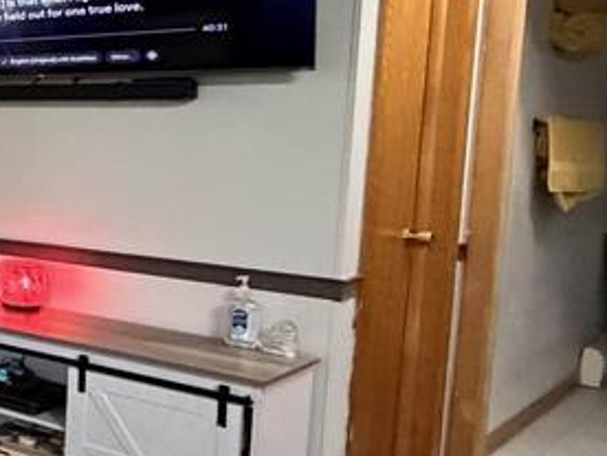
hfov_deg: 21.7
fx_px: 912
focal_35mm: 52
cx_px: -506
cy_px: 185
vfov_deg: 28.0
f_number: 2.2
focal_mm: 2.22
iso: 800
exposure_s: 1/60
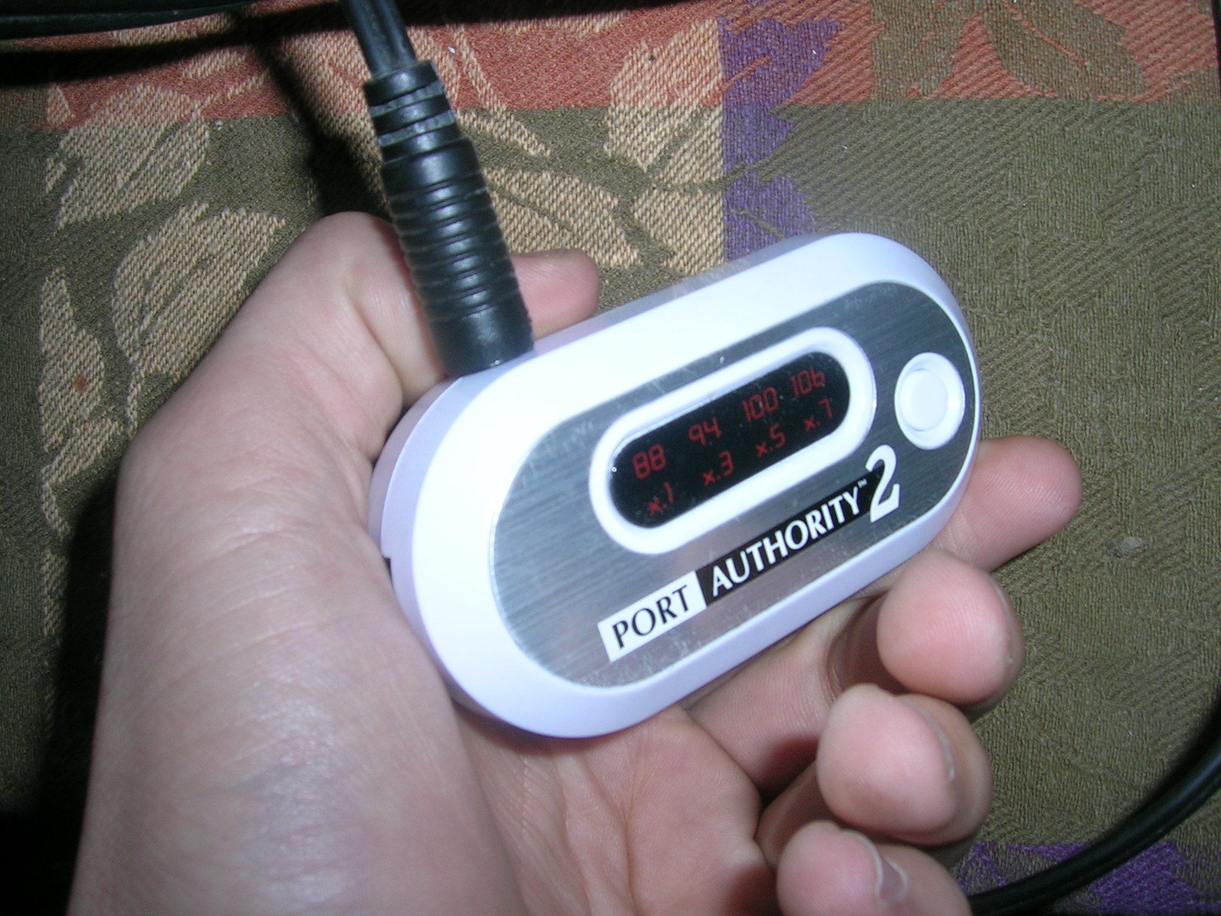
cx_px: 610
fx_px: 1235
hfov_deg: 52.6
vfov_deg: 40.7
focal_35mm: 35
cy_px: 458
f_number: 4.8
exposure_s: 1/60.1
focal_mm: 5.4
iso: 50
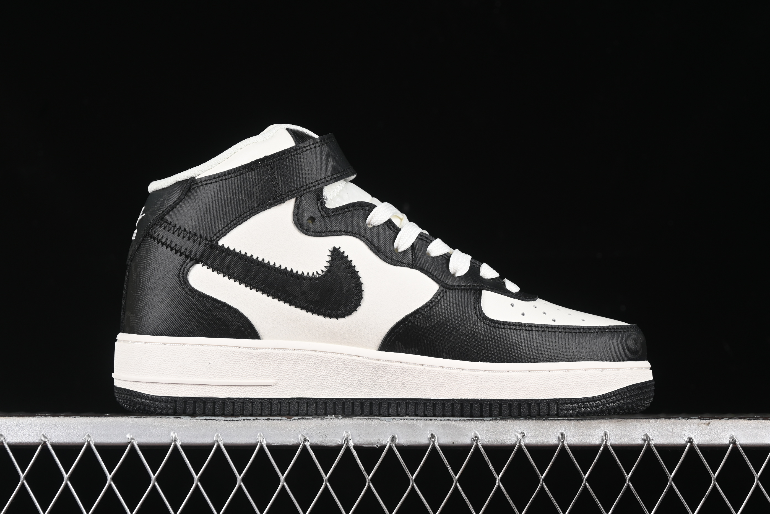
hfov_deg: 27.0
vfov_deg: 18.2
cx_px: 385
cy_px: 257
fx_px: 1604
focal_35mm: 75
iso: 160
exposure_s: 1/80
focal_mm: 50
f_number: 7.1
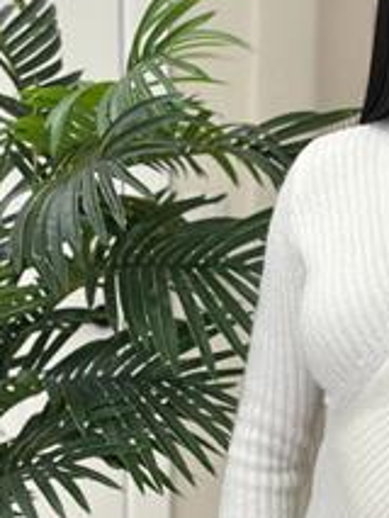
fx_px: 1796
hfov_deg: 12.2
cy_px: 376
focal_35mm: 120
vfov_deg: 16.3
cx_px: 387
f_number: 1.78
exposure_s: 1/258
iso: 80
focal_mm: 6.86
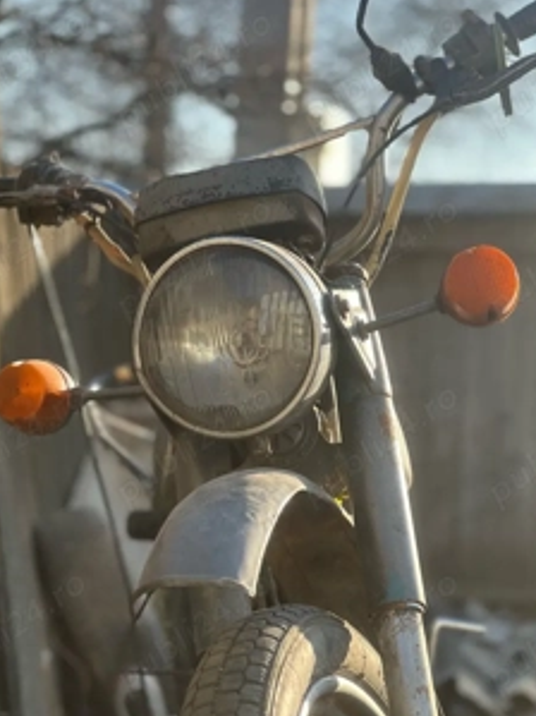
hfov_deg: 14.4
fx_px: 2128
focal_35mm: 103
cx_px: 242
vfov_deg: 19.0
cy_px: 474
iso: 32
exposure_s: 1/179
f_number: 2.8
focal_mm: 9
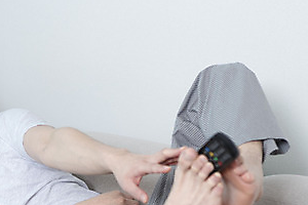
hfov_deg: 17.0
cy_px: 176
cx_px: 90
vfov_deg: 11.4
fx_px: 1027
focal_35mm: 120
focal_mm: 60
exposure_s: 1/125
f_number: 3.5
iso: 200
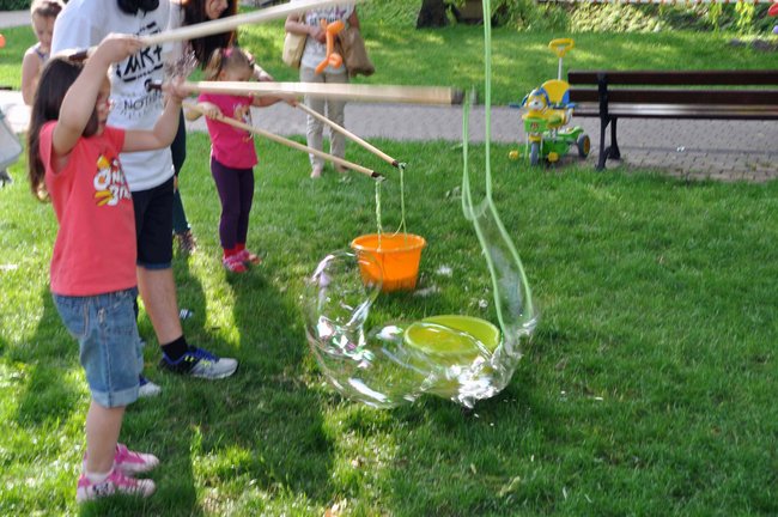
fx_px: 1036
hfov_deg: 41.2
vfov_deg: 28.0
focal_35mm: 48
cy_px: 258
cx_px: 389
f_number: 14
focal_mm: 32
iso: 500
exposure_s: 1/60
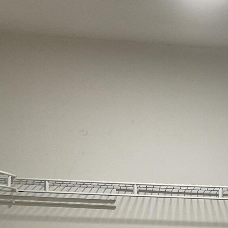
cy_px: 288
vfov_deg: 18.1
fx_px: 671
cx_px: 219
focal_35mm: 90
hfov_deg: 18.9
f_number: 1.8
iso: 50
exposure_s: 1/60
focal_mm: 3
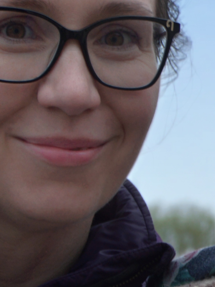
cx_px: 449
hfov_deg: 5.8
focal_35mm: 249
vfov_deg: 7.9
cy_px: 133
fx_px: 2065
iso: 180
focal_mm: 35
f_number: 5.6
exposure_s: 1/125
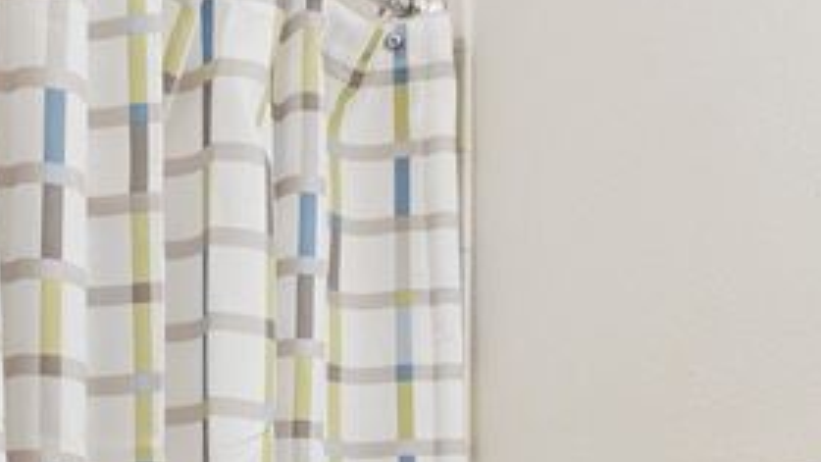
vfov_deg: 14.6
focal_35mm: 77
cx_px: 524
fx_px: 1676
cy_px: 699
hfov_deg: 27.4
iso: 400
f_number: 8
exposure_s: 1/40
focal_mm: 16
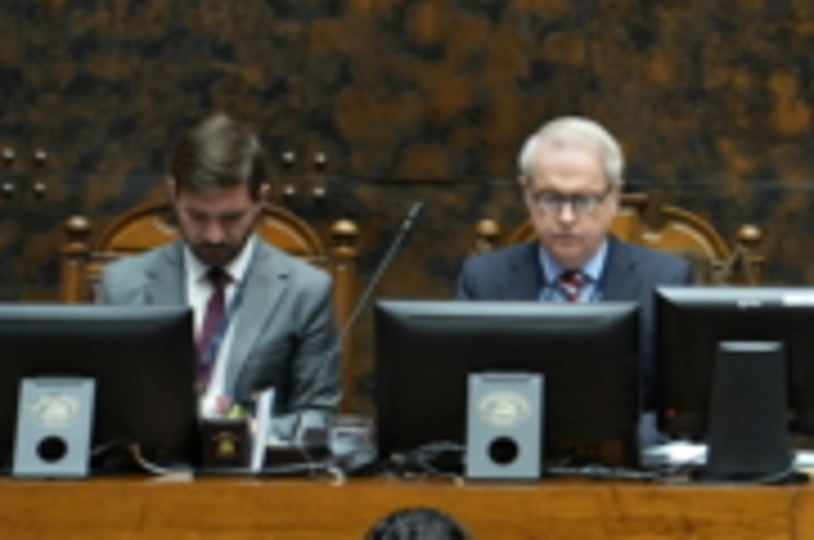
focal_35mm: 279
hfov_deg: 7.3
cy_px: 639
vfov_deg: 4.9
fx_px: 6297
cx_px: 980
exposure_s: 1/100
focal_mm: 105
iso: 800
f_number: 4
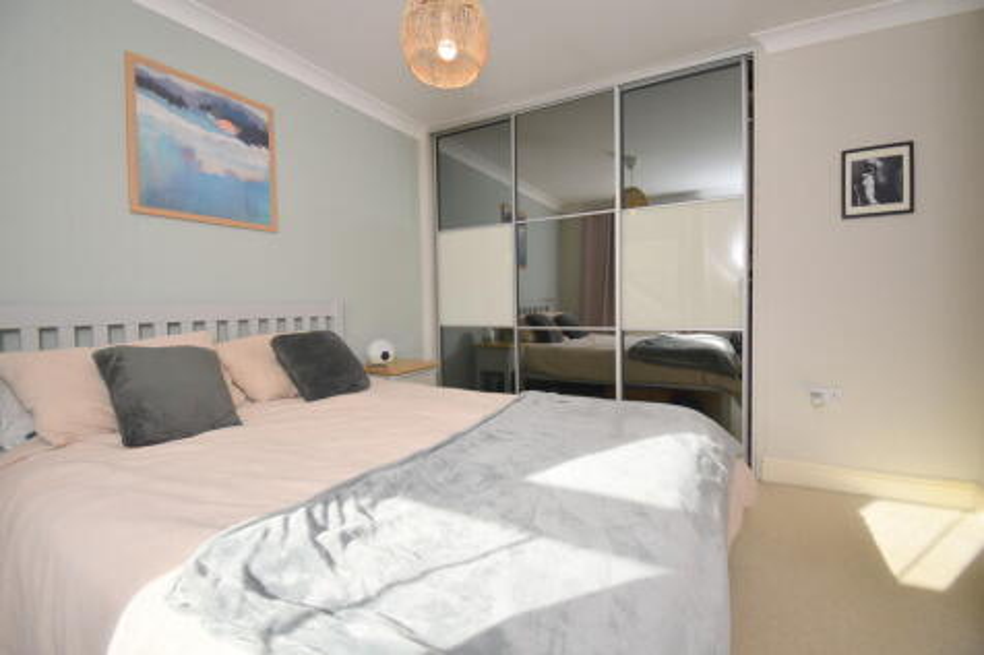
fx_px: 410
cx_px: 492
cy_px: 328
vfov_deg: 77.3
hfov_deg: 100.4
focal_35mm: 15
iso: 100
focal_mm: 10
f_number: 5
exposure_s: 1/200
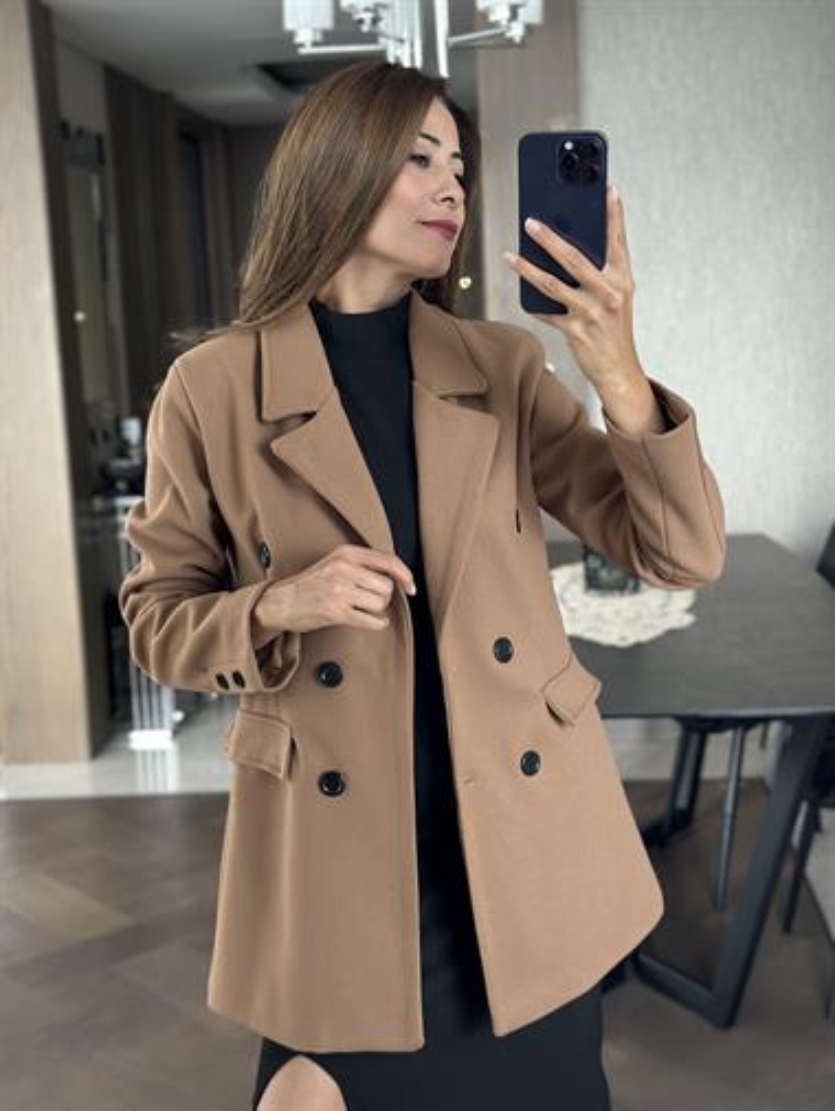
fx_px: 1542
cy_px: 556
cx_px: 418
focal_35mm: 48
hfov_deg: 30.3
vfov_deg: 39.6
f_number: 1.78
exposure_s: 1/60
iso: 400
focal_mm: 6.86
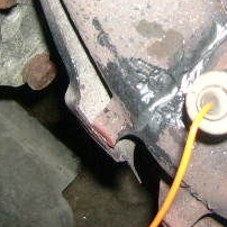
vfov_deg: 17.5
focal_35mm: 98
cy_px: 30
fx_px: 727
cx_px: 211
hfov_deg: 17.4
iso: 100
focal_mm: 5.95
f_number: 2.8
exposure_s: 1/60
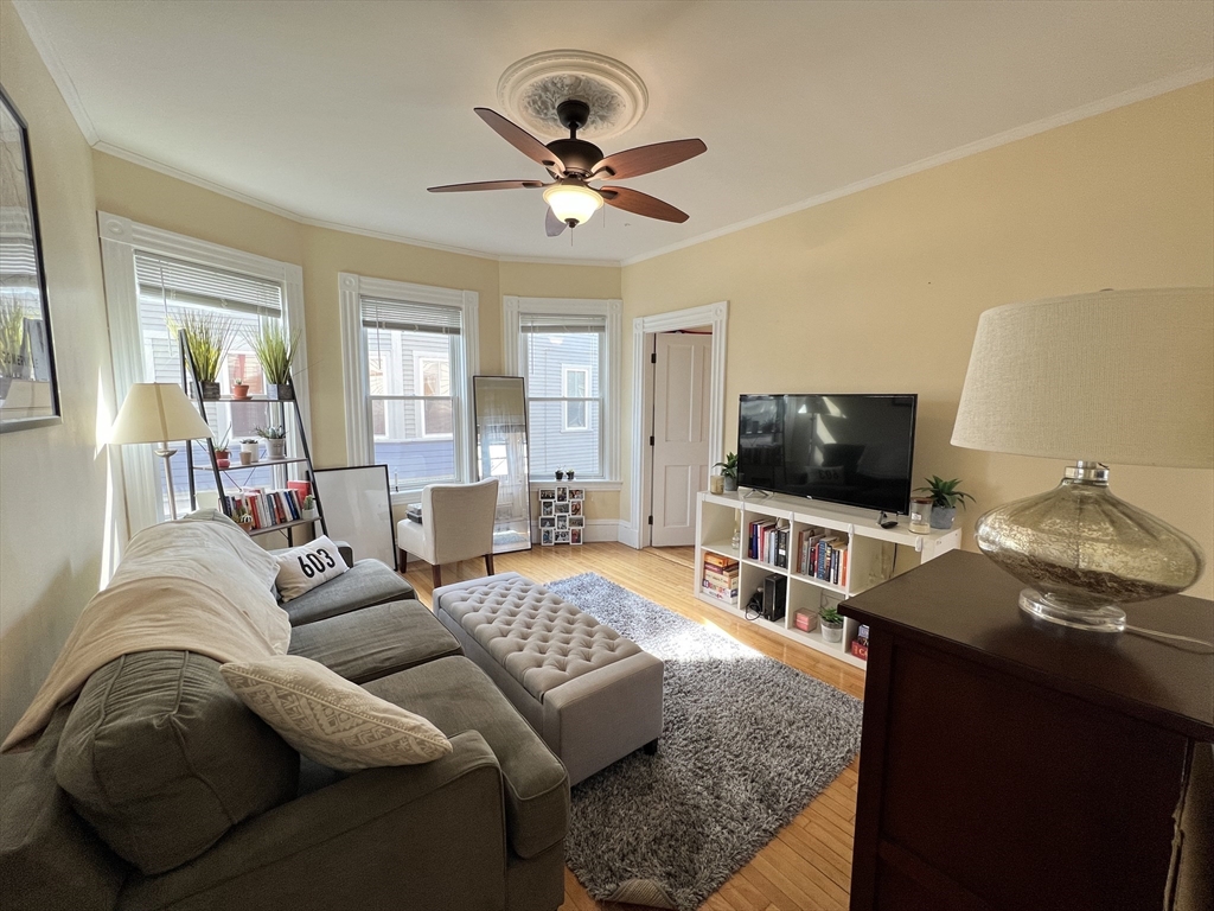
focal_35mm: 13
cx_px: 607
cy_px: 456
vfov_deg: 89.9
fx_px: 456
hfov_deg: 106.2
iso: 100
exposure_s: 1/120
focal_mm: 1.57
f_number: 1.8
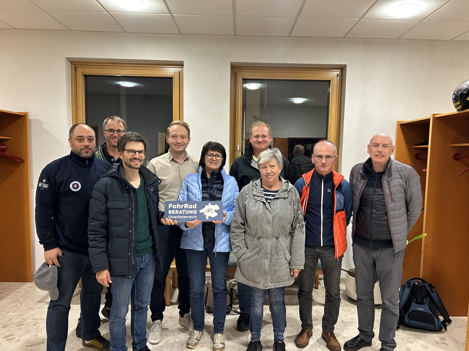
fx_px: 366
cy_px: 180
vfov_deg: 51.4
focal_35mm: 27
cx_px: 241
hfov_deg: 65.3
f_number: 1.5
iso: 500
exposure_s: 1/25
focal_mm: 5.7
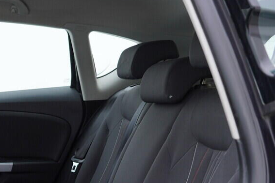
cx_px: 51
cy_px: 147
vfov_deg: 20.7
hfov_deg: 30.2
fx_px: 496
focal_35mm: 65
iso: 125
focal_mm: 24
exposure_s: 1/50
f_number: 3.2
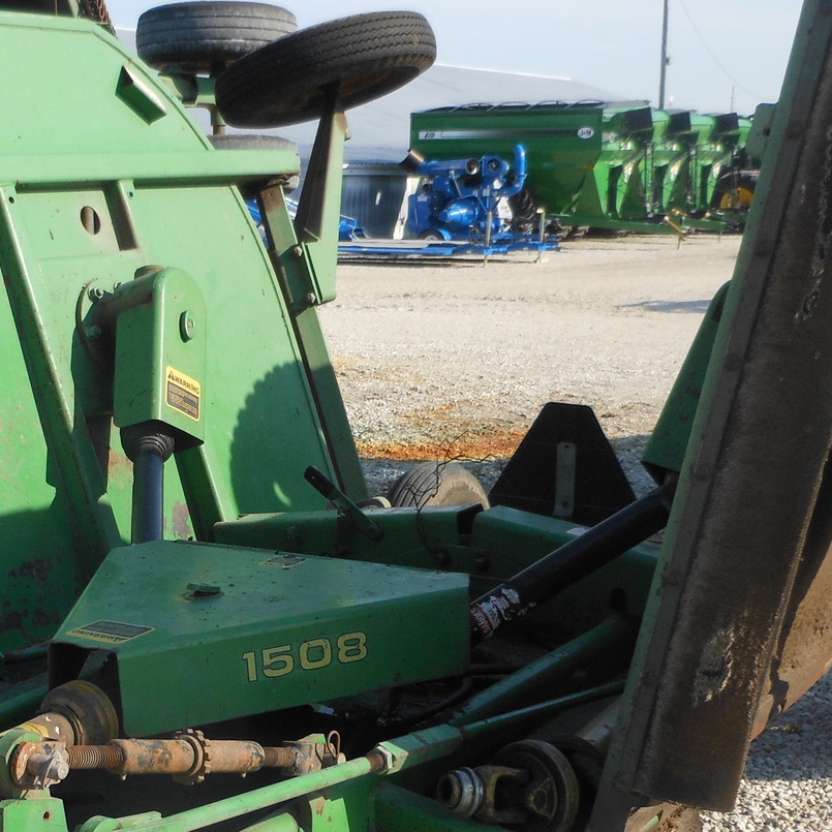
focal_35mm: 63
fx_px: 1713
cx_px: 195
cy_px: 514
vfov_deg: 27.2
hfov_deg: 26.9
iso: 80
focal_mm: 5
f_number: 3.7
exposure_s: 1/500
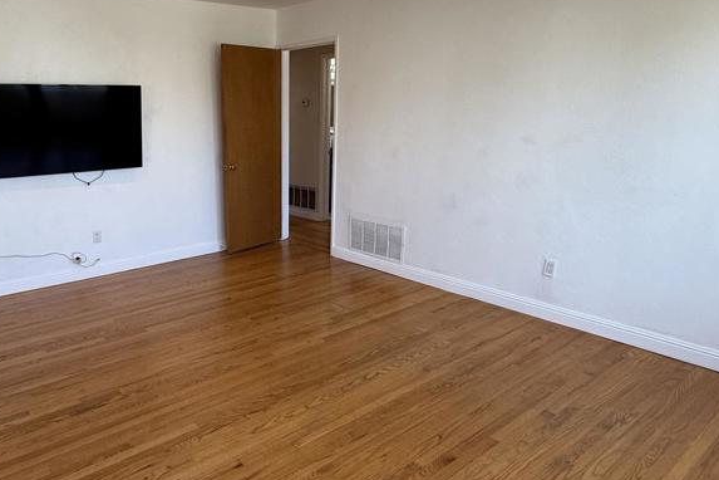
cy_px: 243
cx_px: 262
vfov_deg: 49.6
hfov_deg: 68.1
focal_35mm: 26
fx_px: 519
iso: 125
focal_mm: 2.22
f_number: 2.2
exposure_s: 1/120
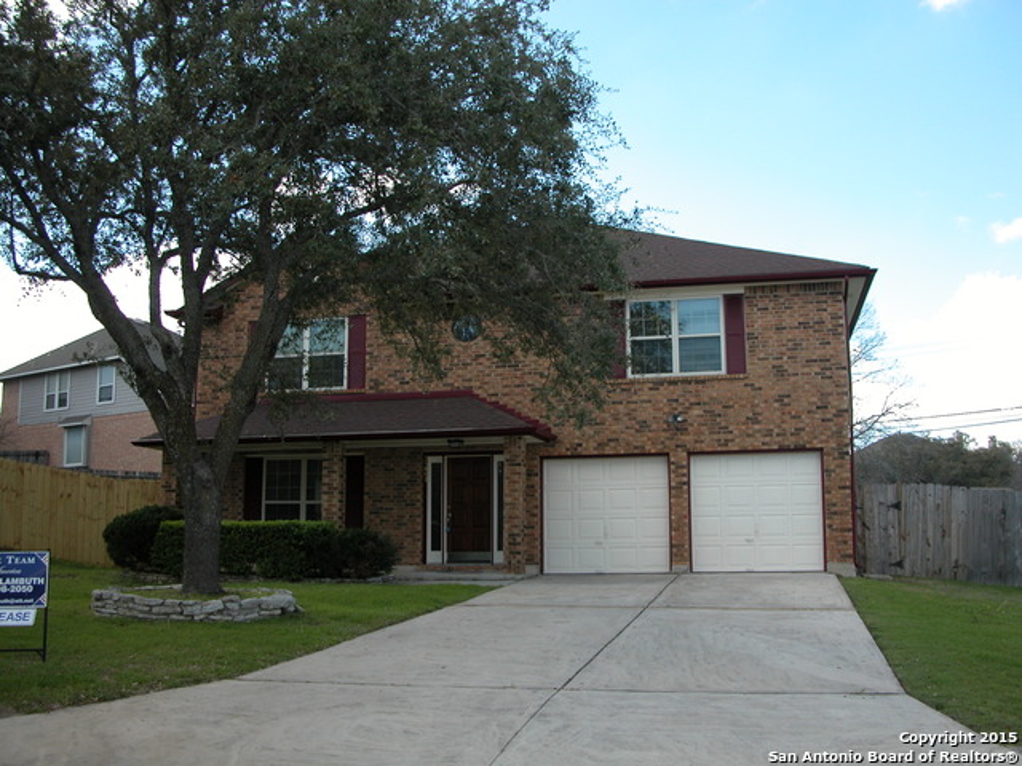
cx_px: 511
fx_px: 1004
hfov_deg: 54.0
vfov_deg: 41.8
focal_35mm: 34
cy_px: 383
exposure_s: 1/492
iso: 100
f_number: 2.8
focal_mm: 8.9
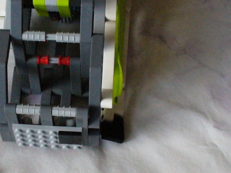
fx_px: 614
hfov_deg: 21.3
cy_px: 124
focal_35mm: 92
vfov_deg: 16.0
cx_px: 95
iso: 400
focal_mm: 6.1
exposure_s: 1/250
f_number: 2.8
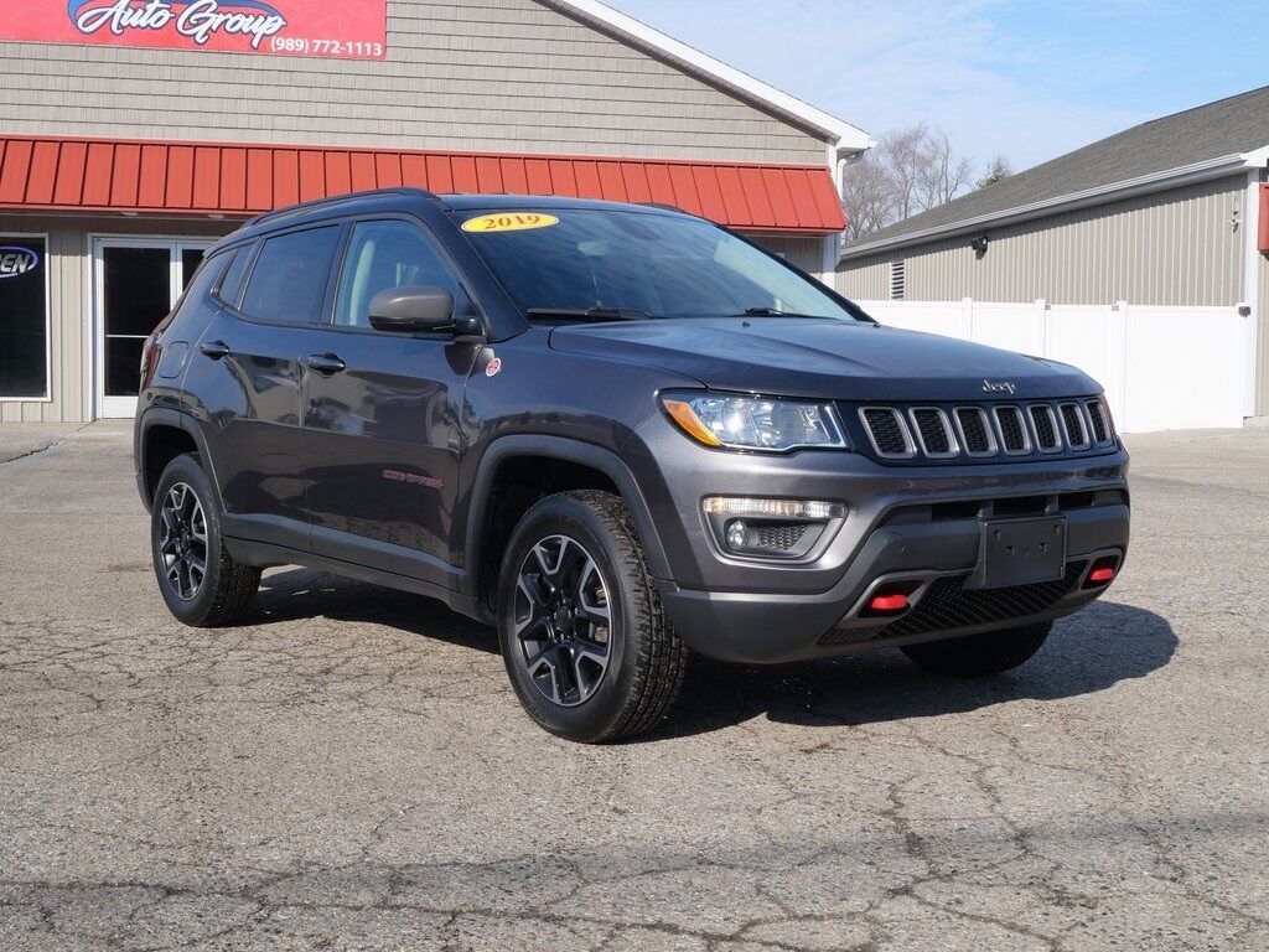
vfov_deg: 31.5
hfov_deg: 41.2
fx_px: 1686
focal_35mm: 46
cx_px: 634
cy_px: 476
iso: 200
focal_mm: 23
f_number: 9
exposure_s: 1/400
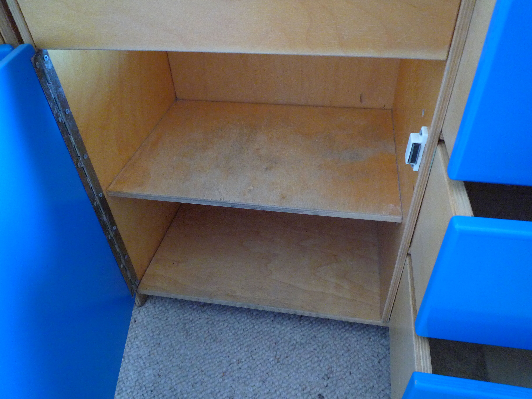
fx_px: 384
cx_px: 266
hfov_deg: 69.4
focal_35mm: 25
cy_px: 200
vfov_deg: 54.9
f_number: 2.8
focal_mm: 4.4
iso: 400
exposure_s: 1/8
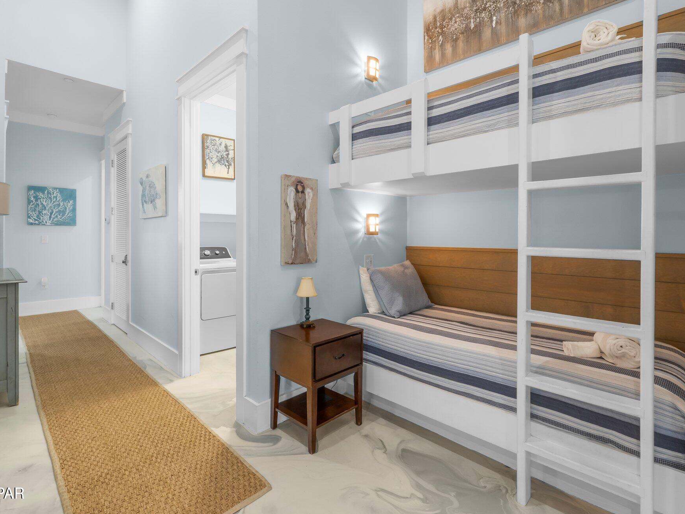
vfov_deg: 74.7
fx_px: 336
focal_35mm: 17
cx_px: 337
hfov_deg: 91.0
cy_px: 249
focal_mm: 10
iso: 400
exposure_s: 1/2
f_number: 9
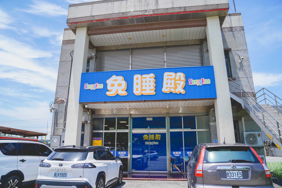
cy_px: 94
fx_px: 188
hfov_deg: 73.7
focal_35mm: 24
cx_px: 141
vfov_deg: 53.1
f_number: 2.8
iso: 100
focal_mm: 24
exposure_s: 1/1600
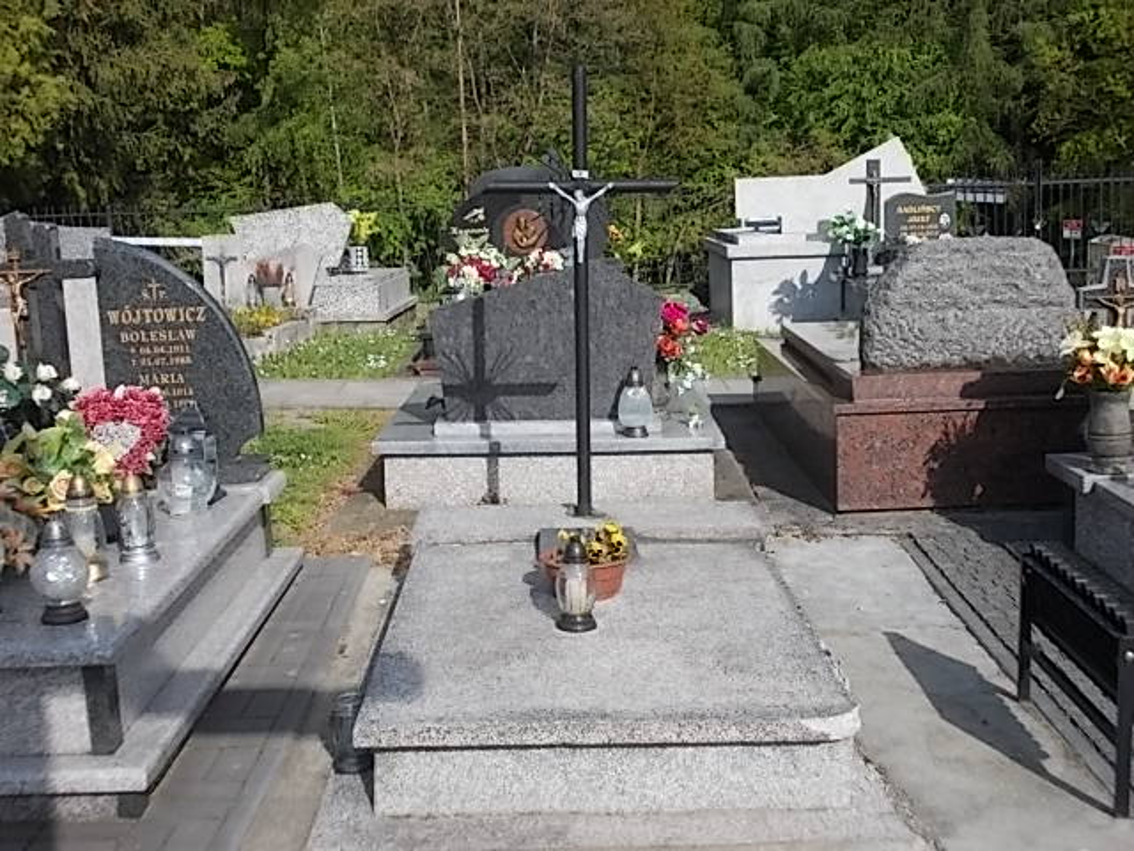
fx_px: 1409
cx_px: 567
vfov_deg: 33.6
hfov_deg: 43.9
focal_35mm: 43
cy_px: 426
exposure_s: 1/250
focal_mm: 6.1
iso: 80
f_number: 6.5
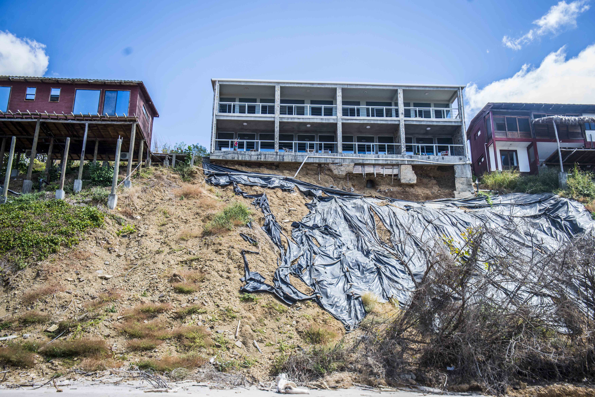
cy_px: 198
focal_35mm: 35
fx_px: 579
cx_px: 298
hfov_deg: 54.4
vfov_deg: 37.9
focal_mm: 35
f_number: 10
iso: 250
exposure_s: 1/800
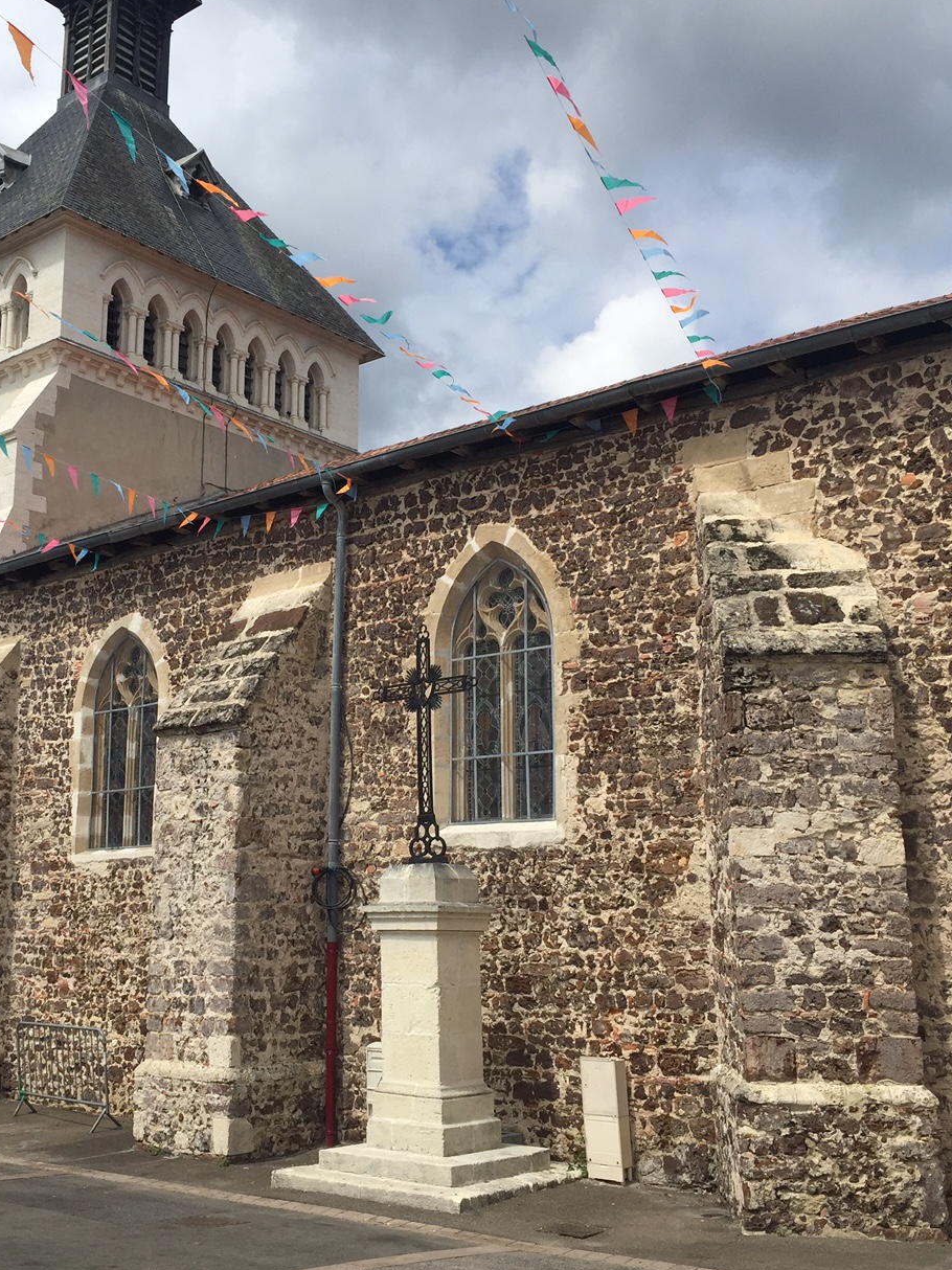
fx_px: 1431
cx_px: 341
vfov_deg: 47.9
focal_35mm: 39
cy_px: 633
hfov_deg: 36.5
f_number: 2.2
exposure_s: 1/3300
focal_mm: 4.15
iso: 32
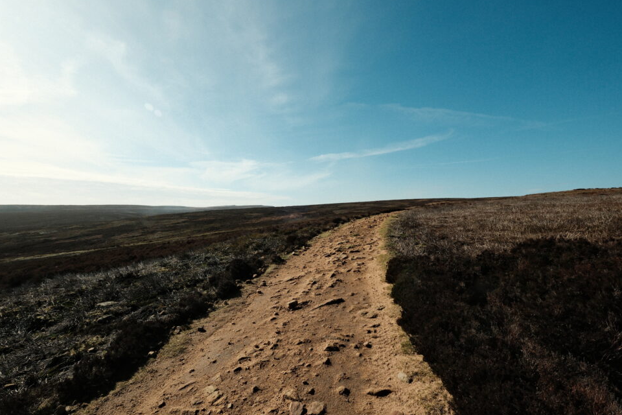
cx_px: 297
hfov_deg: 96.7
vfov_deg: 73.7
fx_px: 276
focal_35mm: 16
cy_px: 207
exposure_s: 1/500
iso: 500
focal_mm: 10
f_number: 11
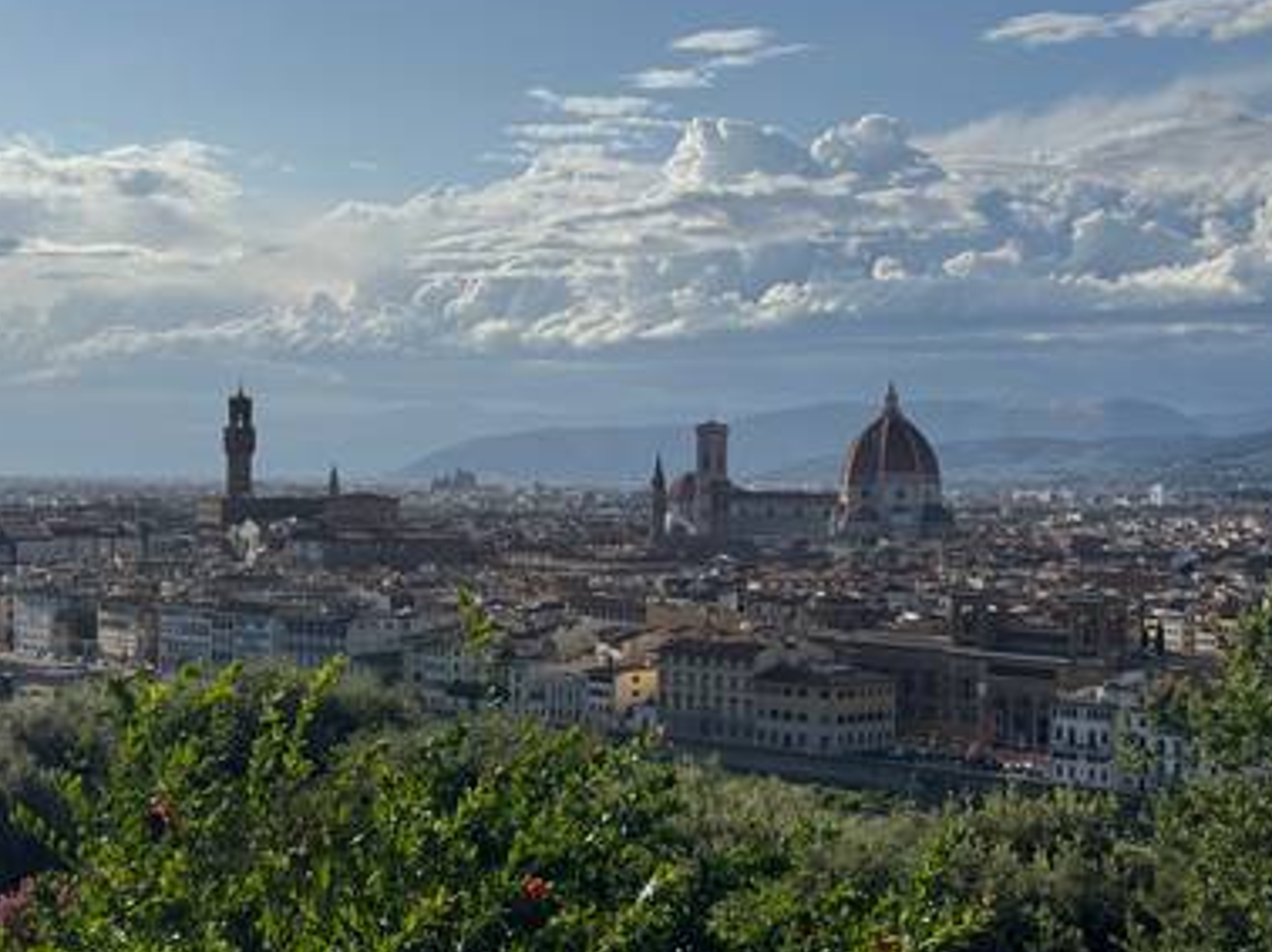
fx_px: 2240
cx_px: 619
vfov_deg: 24.0
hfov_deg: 31.7
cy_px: 454
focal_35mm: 61
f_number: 1.78
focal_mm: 6.76
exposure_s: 1/12500
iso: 80
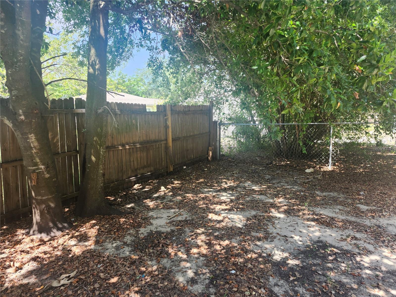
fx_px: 263
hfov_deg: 73.9
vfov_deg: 58.9
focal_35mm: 23
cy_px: 148
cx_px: 198
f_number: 1.8
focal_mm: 5.54
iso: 50
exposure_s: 1/180
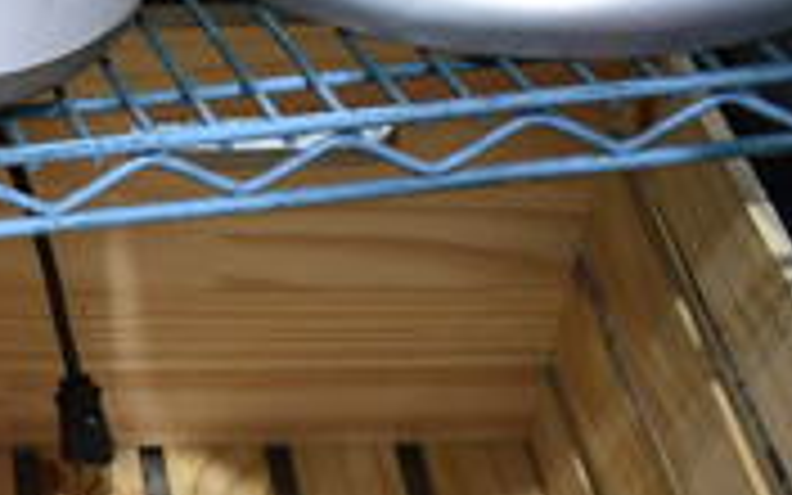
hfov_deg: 17.2
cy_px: 549
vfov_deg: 12.1
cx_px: -482
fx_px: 2288
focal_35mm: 106
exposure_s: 1/30
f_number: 3.5
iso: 500
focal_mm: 20
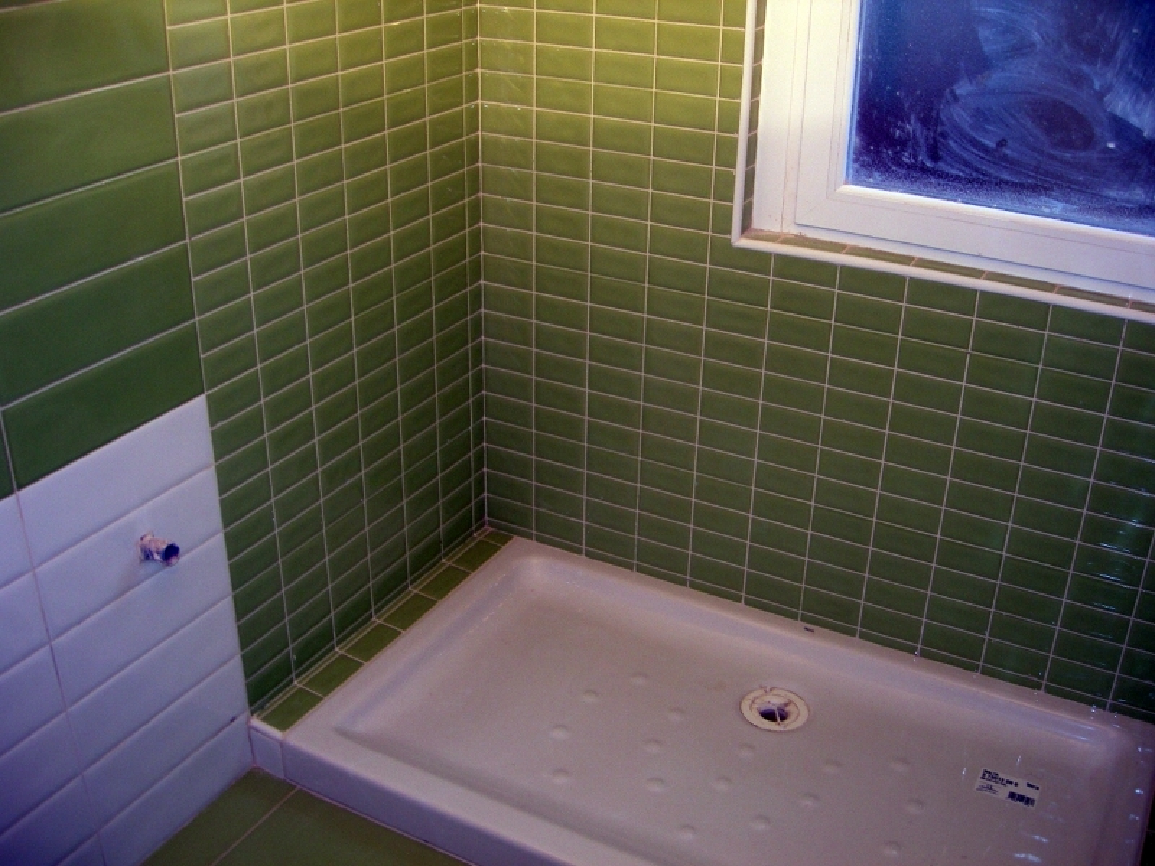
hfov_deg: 49.0
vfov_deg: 37.7
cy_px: 433
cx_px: 578
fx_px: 1268
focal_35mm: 38
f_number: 2.8
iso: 50
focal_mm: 7.8
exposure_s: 1/30
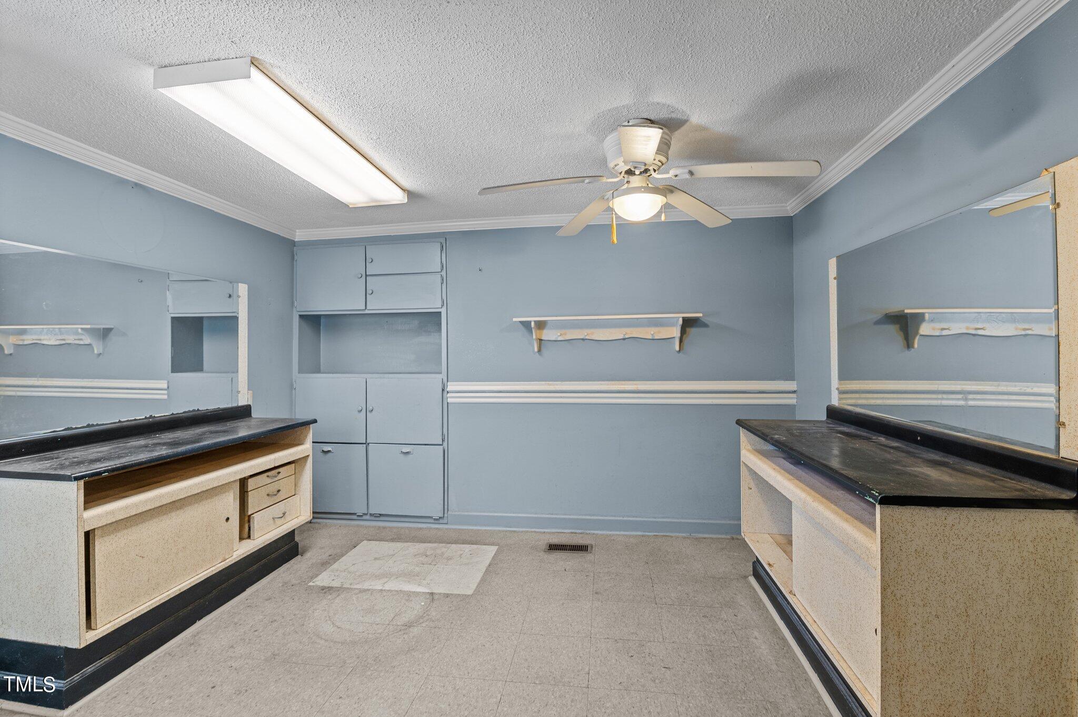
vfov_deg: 77.2
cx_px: 539
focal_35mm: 15
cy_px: 358
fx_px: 449
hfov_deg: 100.4
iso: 400
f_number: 6.3
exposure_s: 1/5
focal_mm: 15
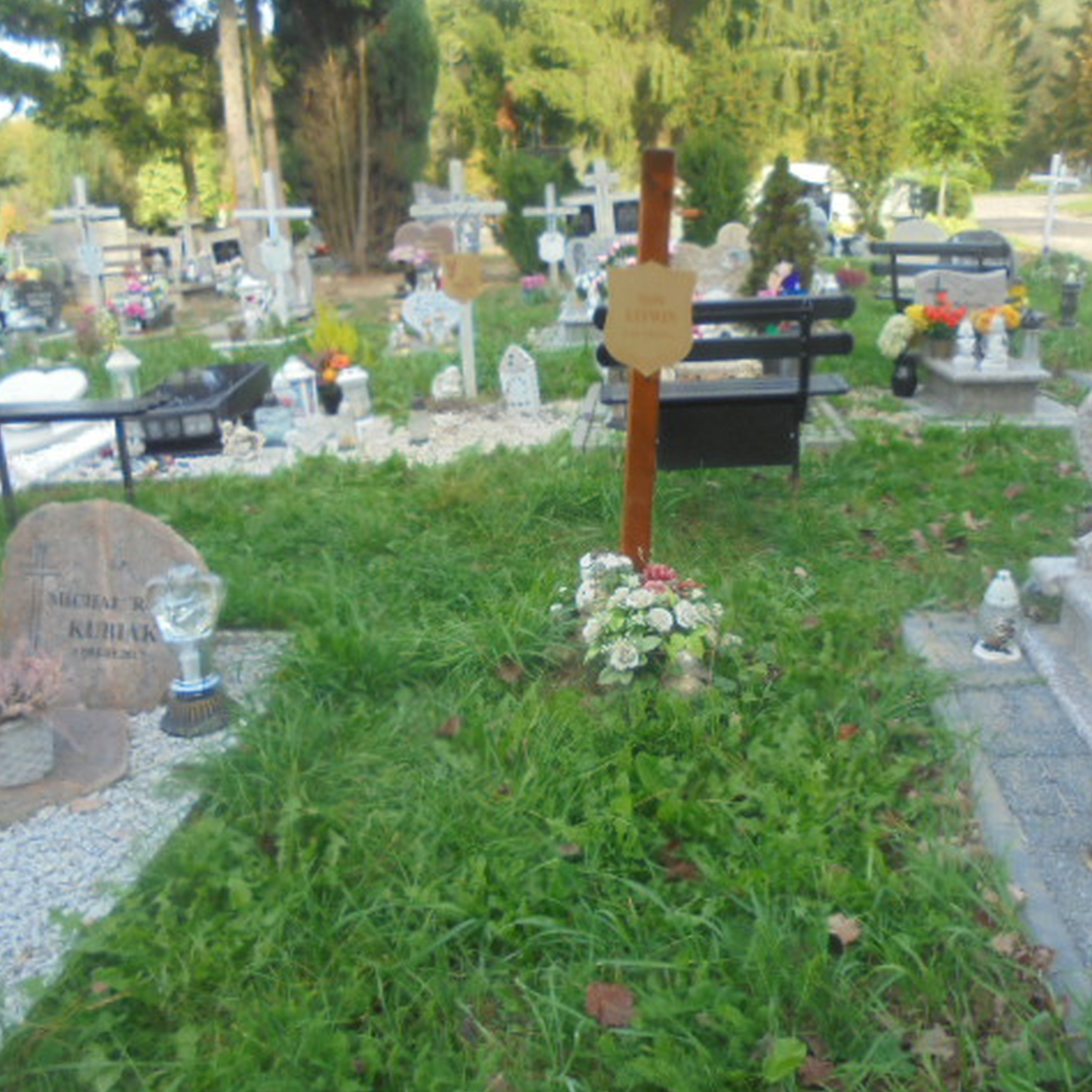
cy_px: 541
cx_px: 615
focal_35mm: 31
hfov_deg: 52.4
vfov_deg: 52.5
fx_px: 1106
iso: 100
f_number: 3.5
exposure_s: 1/160
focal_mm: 4.6
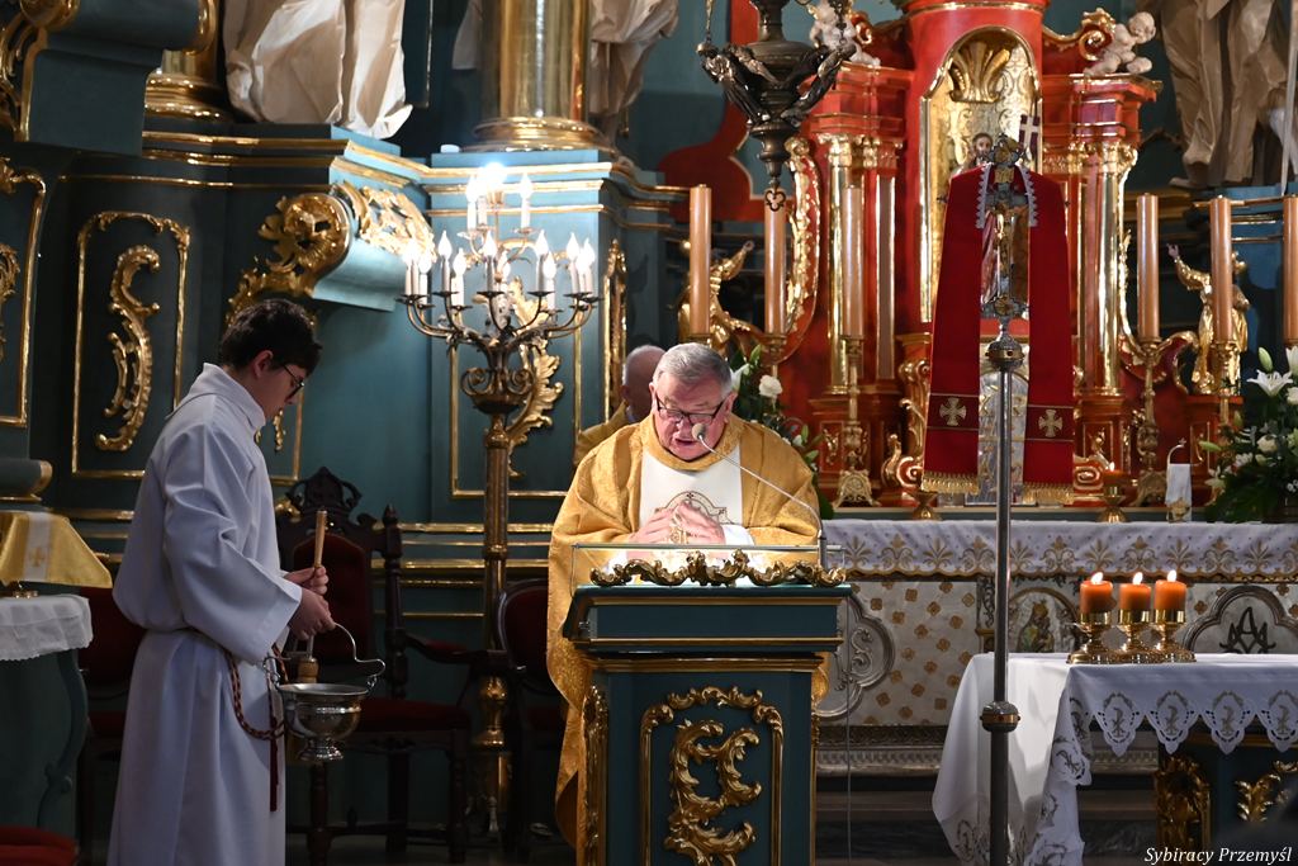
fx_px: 3029
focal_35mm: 84
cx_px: 649
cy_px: 433
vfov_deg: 16.3
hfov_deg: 24.2
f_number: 4.8
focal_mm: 56
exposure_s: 1/125
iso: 1800
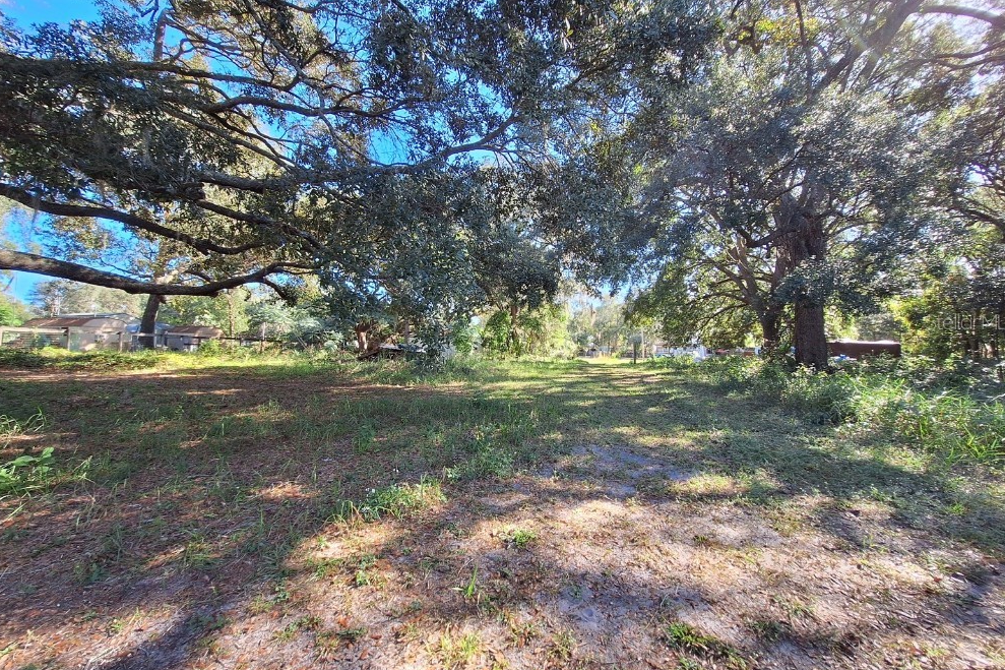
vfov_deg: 81.1
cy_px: 321
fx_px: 391
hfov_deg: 104.3
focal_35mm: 14
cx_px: 501
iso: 40
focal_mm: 1.74
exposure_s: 1/174
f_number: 2.2
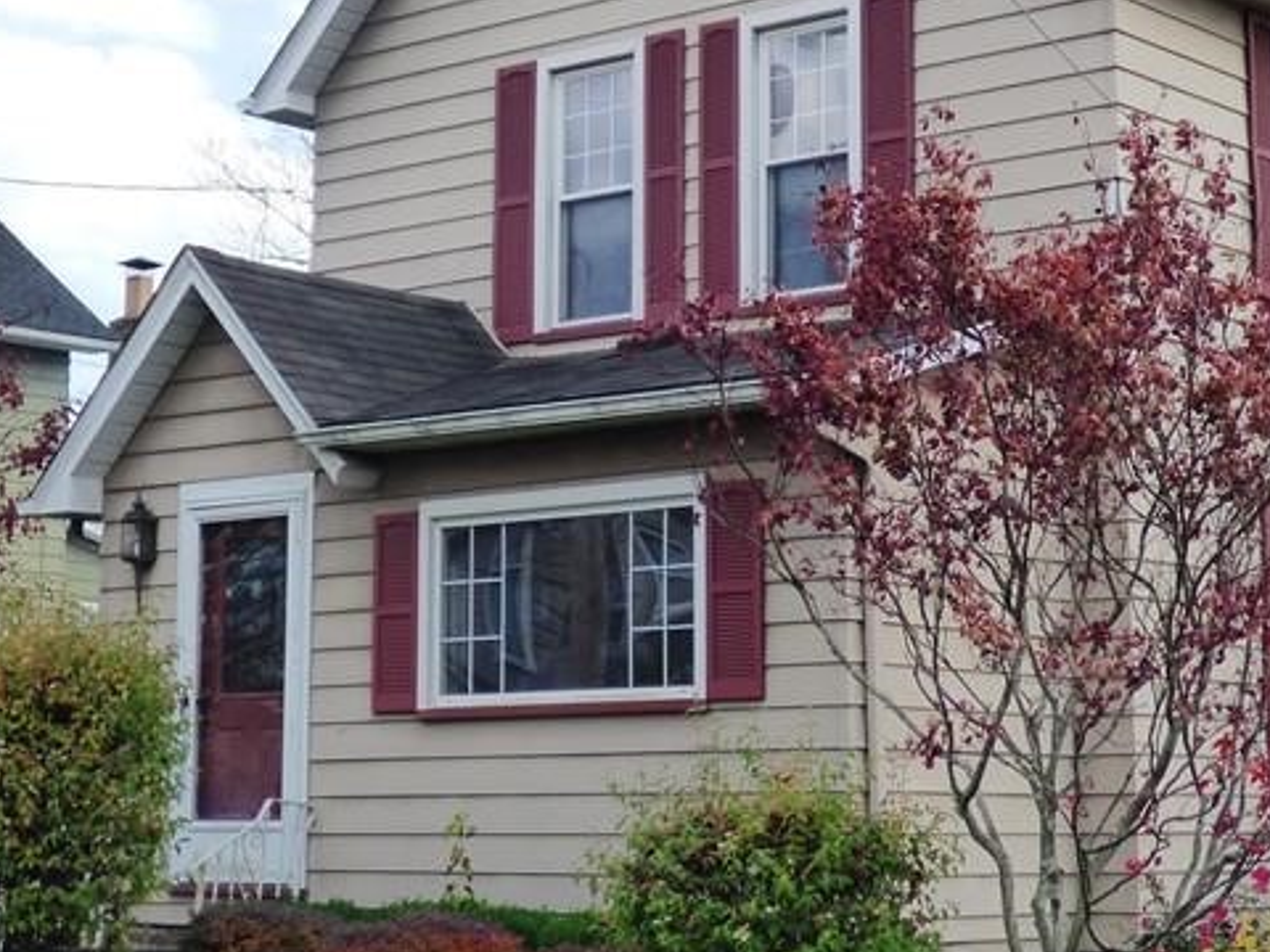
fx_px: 2898
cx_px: 643
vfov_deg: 18.7
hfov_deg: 24.7
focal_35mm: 79
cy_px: 413
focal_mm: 6.47
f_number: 3.5
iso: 200
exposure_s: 1/500
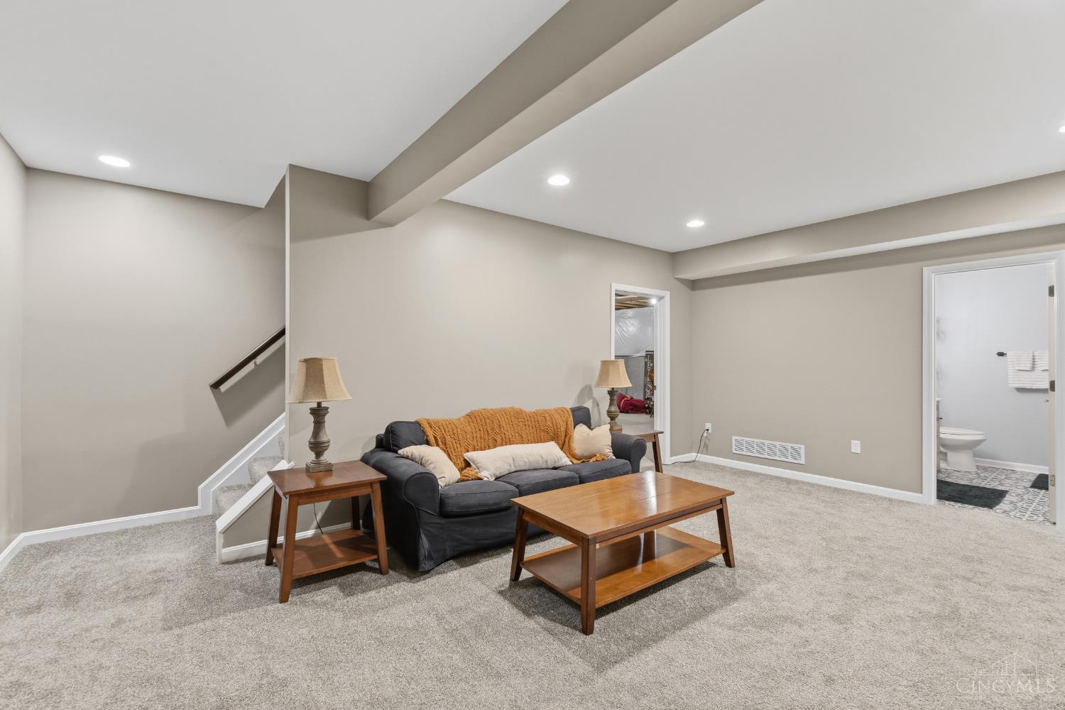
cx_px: 532
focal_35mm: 15
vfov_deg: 77.3
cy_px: 355
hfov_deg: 100.4
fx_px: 444
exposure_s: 2.5
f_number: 7.1
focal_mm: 10
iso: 400
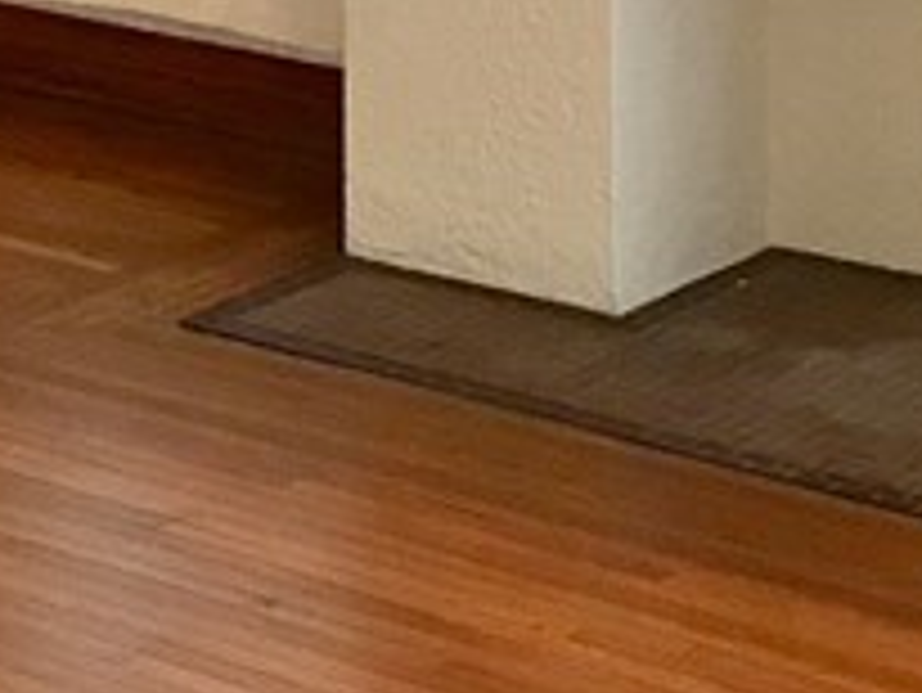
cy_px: -405
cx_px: -238
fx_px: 3731
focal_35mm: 140
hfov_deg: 13.6
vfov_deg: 10.2
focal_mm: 3.99
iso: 64
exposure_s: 1/15
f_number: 1.8
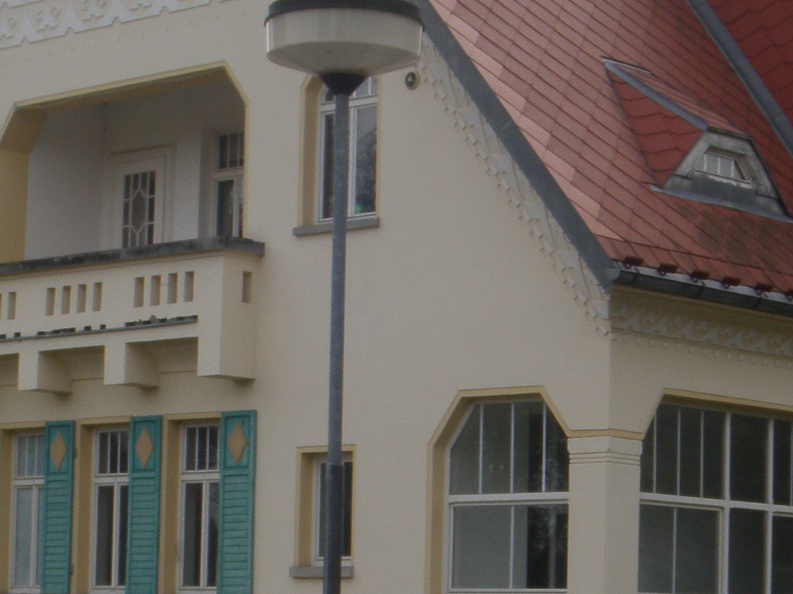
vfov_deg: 12.7
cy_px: 456
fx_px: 2657
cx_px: 307
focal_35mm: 116
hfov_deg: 17.0
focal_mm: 6.7
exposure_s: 1/160
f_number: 6.6
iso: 50
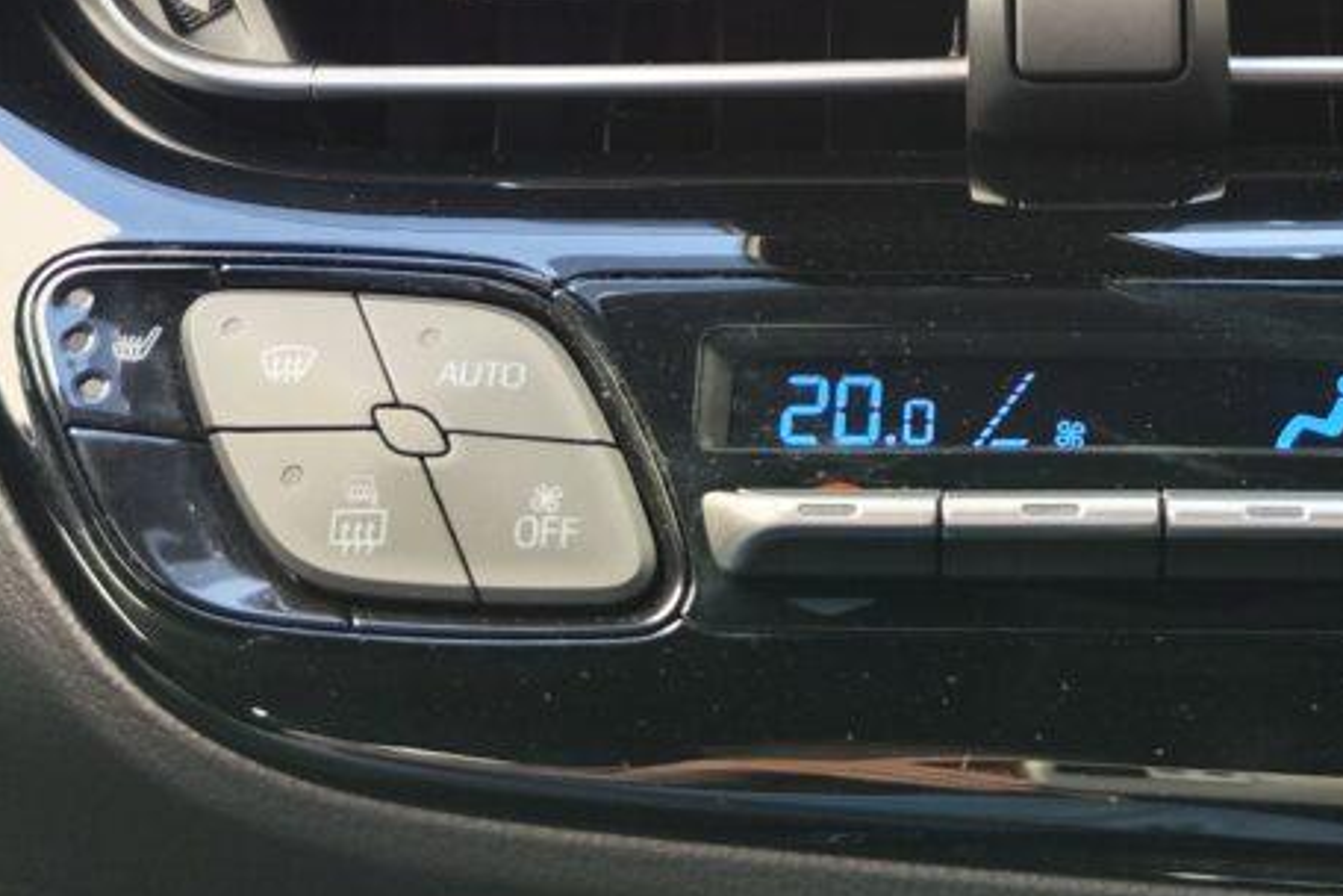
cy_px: -150
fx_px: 2350
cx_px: 1057
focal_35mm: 63
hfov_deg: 31.2
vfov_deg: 20.3
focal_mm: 7.01
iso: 81
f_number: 1.69
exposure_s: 1/100
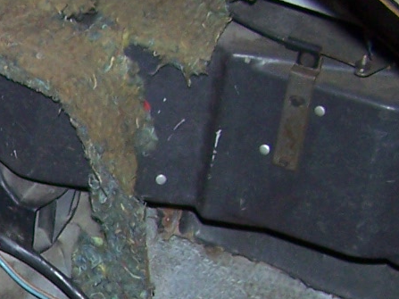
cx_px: -309
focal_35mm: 174
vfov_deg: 8.5
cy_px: 324
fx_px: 2005
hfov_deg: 10.7
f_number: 2.8
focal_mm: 6.3
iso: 80
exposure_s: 1/60
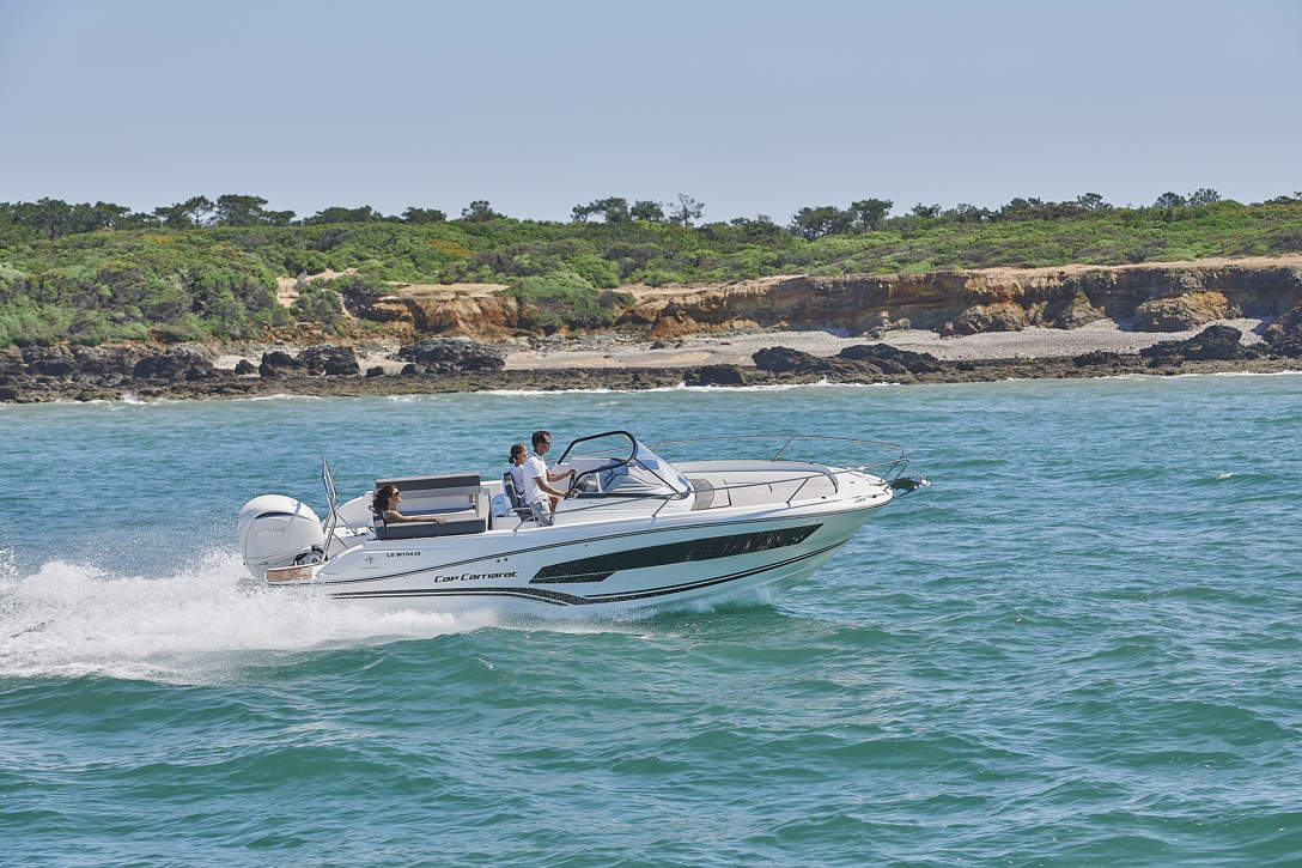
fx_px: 4339
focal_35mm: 120
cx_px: 651
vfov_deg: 11.4
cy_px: 434
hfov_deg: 17.1
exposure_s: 1/800
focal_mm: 120
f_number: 9
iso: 200
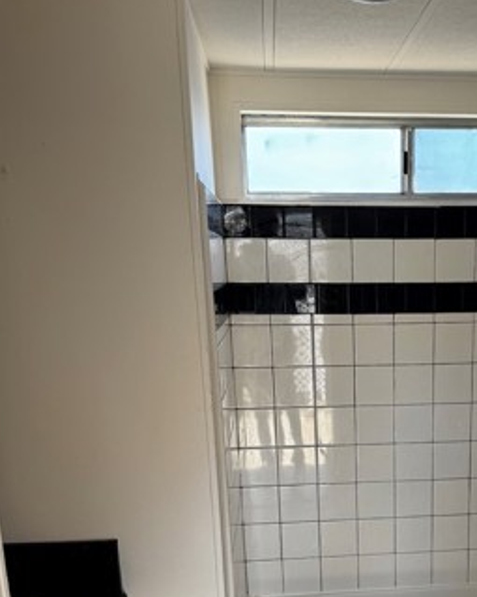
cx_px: 389
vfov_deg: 37.7
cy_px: 502
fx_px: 830
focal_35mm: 47
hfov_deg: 31.2
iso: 64
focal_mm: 6.76
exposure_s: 1/128
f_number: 1.78
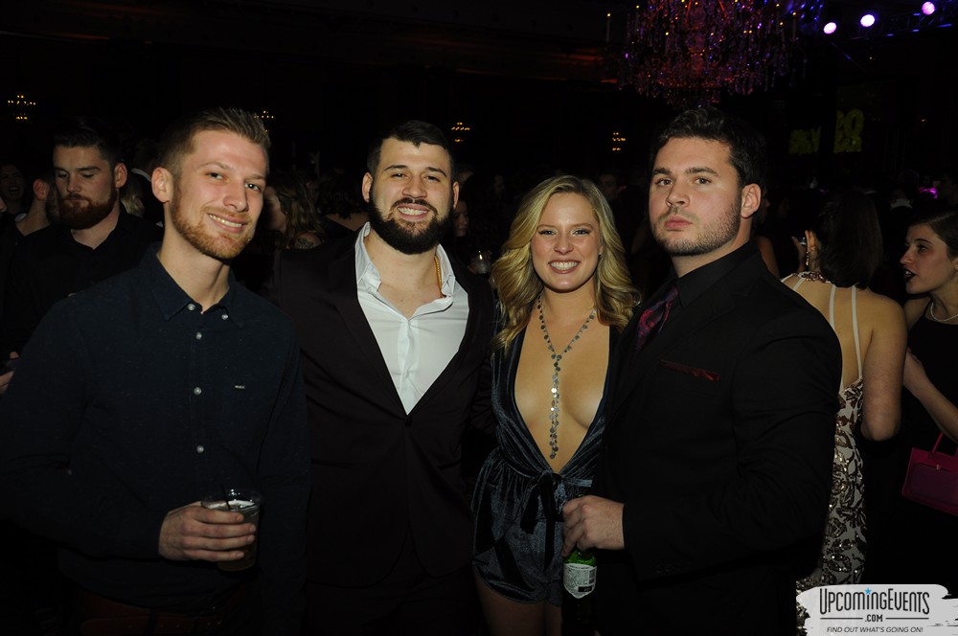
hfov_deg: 57.3
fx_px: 877
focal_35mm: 33
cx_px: 479
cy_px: 318
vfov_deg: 39.9
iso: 400
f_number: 5.6
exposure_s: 1/60
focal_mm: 22
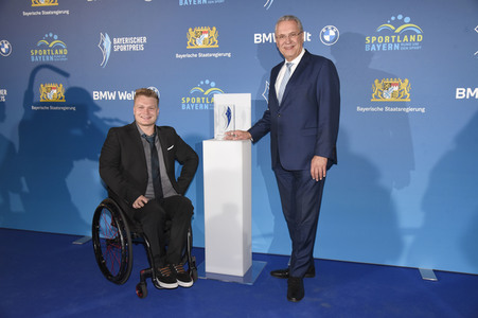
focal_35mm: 31
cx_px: 239
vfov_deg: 42.3
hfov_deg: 60.3
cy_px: 159
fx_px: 411
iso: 2500
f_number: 6.3
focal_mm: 31
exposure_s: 1/80
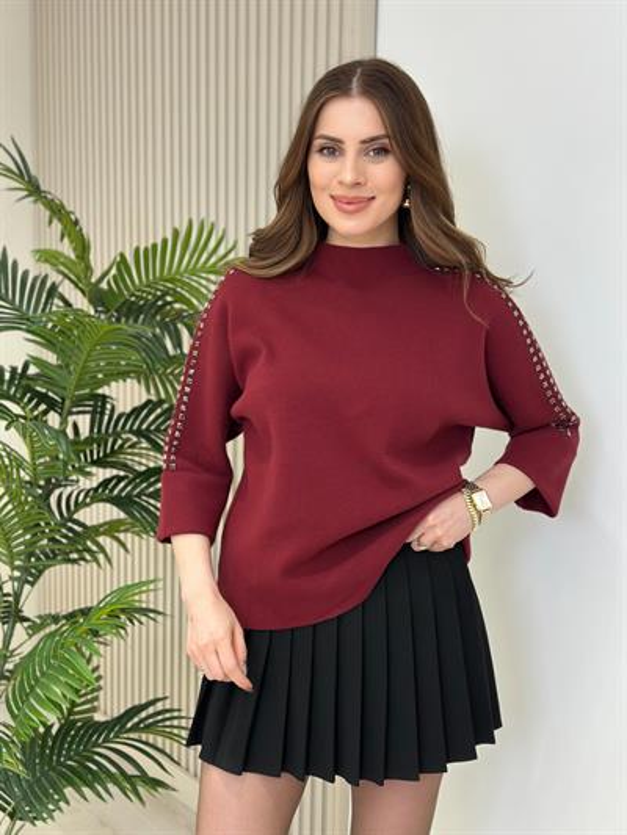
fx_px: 1159
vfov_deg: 39.6
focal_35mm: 48
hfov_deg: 30.3
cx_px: 314
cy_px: 418
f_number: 1.78
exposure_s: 1/100
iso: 64
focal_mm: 6.86
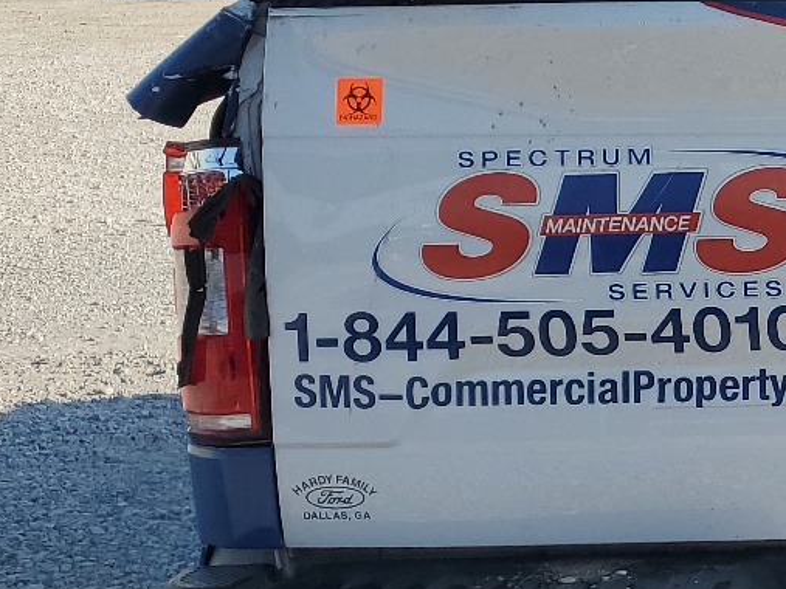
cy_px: 150
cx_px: 1059
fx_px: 1861
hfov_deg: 21.3
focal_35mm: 82
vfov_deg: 17.9
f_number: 1.5
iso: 50
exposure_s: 1/2500
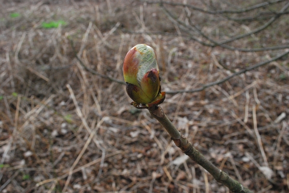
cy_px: 96
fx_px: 289
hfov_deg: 53.1
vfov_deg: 36.9
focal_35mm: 36
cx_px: 144
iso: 1600
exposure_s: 1/400
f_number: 10
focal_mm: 24
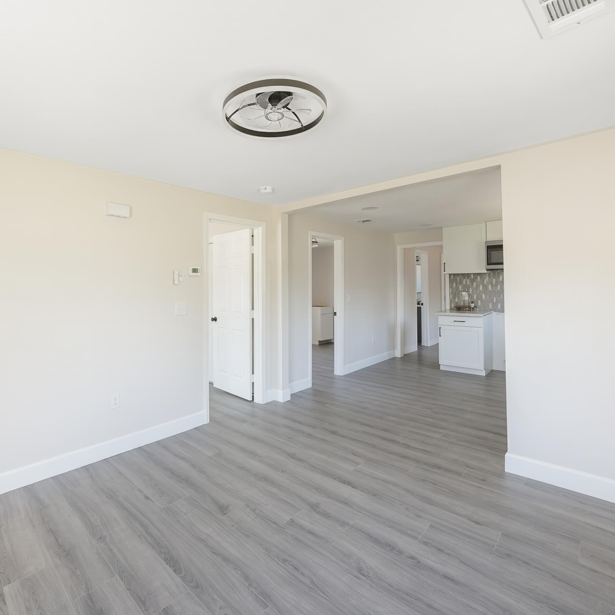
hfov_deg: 86.3
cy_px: 307
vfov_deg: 87.4
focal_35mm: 16
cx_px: 244
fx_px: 322
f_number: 9
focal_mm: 12
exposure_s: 1/30
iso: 640
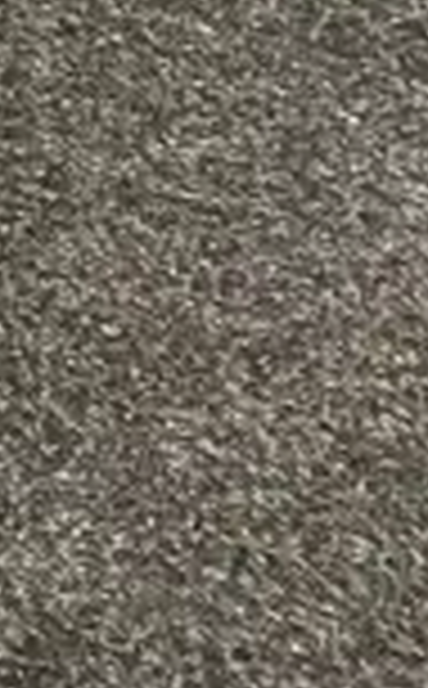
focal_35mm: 199
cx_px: -1257
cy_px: -639
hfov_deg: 5.7
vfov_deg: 9.9
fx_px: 3732
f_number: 1.8
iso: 250
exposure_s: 1/33
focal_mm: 3.99
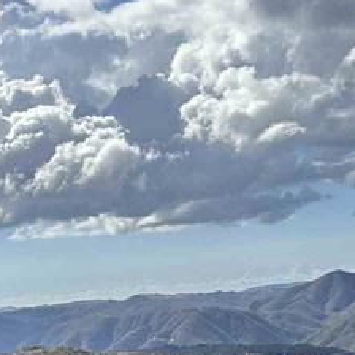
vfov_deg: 16.3
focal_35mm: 97
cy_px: 544
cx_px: -162
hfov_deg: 16.5
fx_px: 1125
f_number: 1.78
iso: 80
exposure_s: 1/4184
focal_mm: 6.86
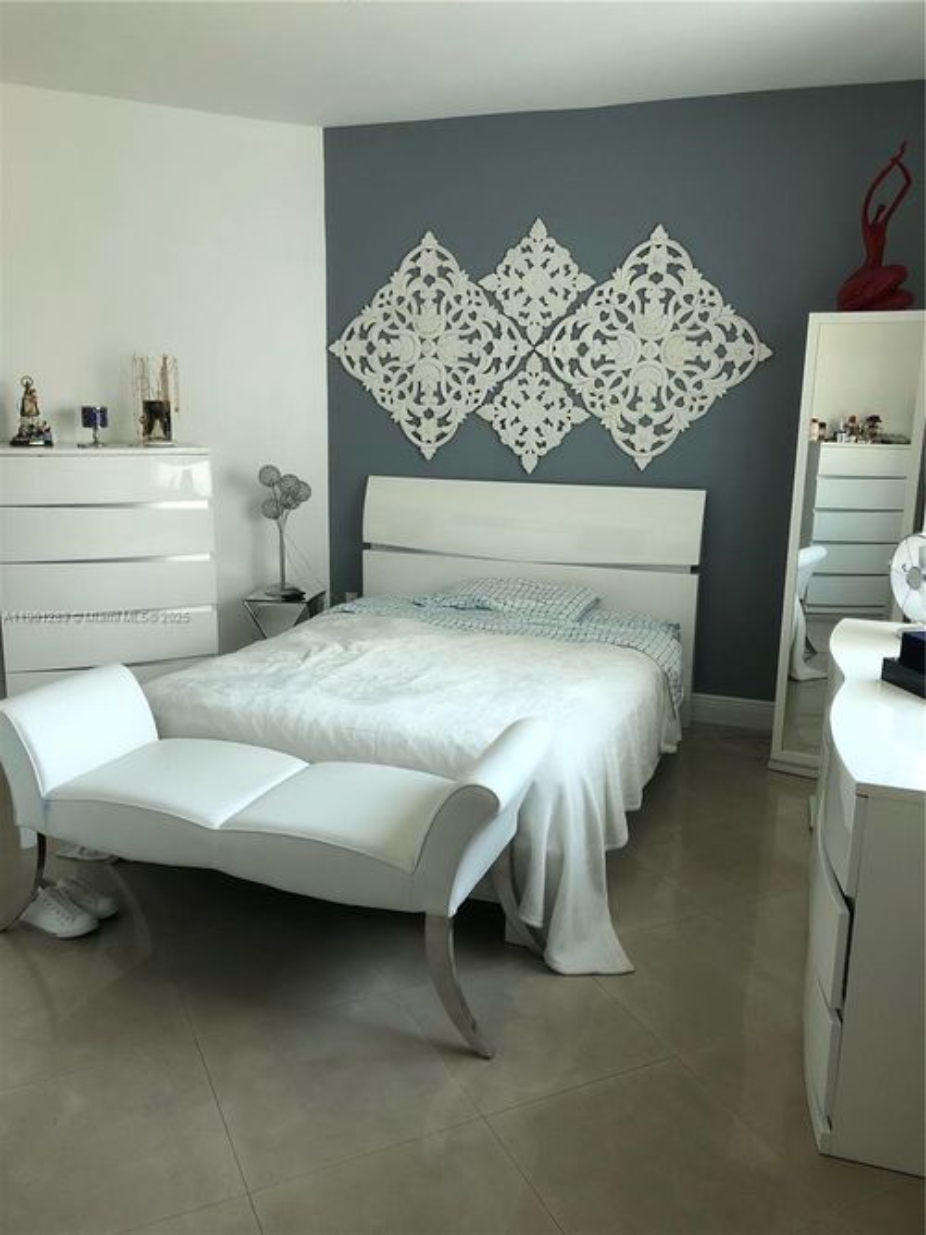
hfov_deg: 49.7
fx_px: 999
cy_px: 618
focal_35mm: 28
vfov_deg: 63.5
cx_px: 463
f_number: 1.8
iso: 25
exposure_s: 1/40
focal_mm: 3.99
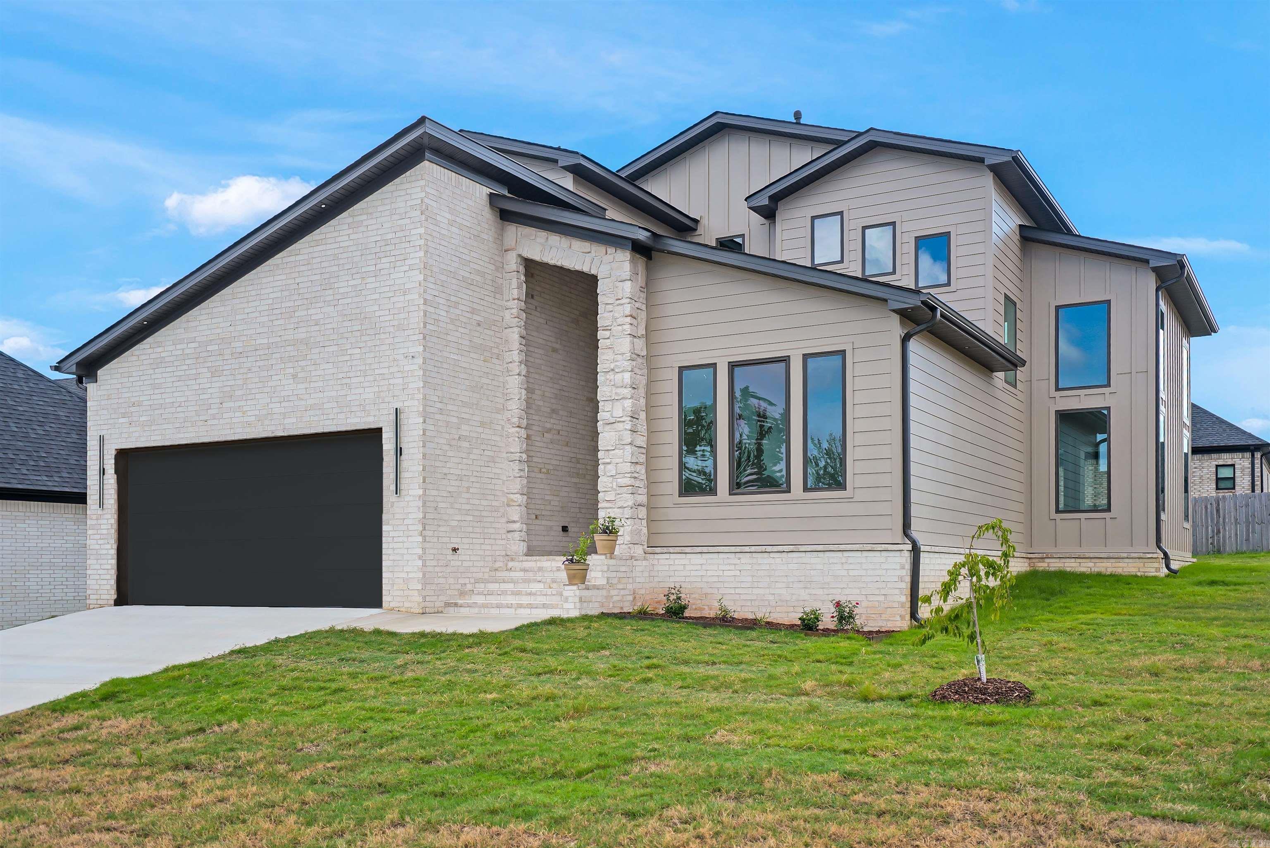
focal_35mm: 33
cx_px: 635
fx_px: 1165
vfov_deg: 40.0
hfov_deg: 57.2
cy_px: 424
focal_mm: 33
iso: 200
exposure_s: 1/800
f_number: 4
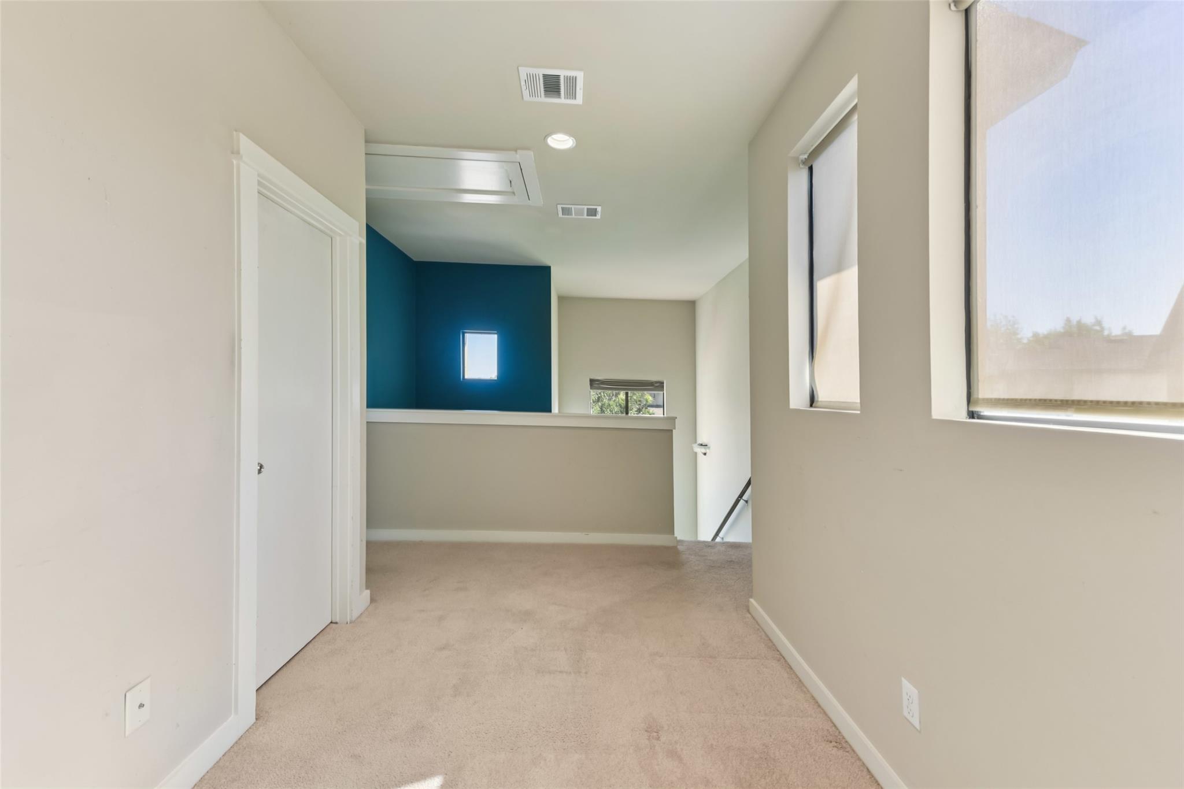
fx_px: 460
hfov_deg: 104.3
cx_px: 592
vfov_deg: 81.2
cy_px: 394
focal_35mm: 14
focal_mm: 14
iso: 100
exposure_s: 1/10
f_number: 8
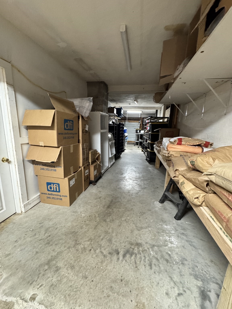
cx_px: 116
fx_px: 125
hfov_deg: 85.7
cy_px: 154
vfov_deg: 102.1
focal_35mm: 14
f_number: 2.2
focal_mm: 2.22
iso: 1000
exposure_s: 1/60
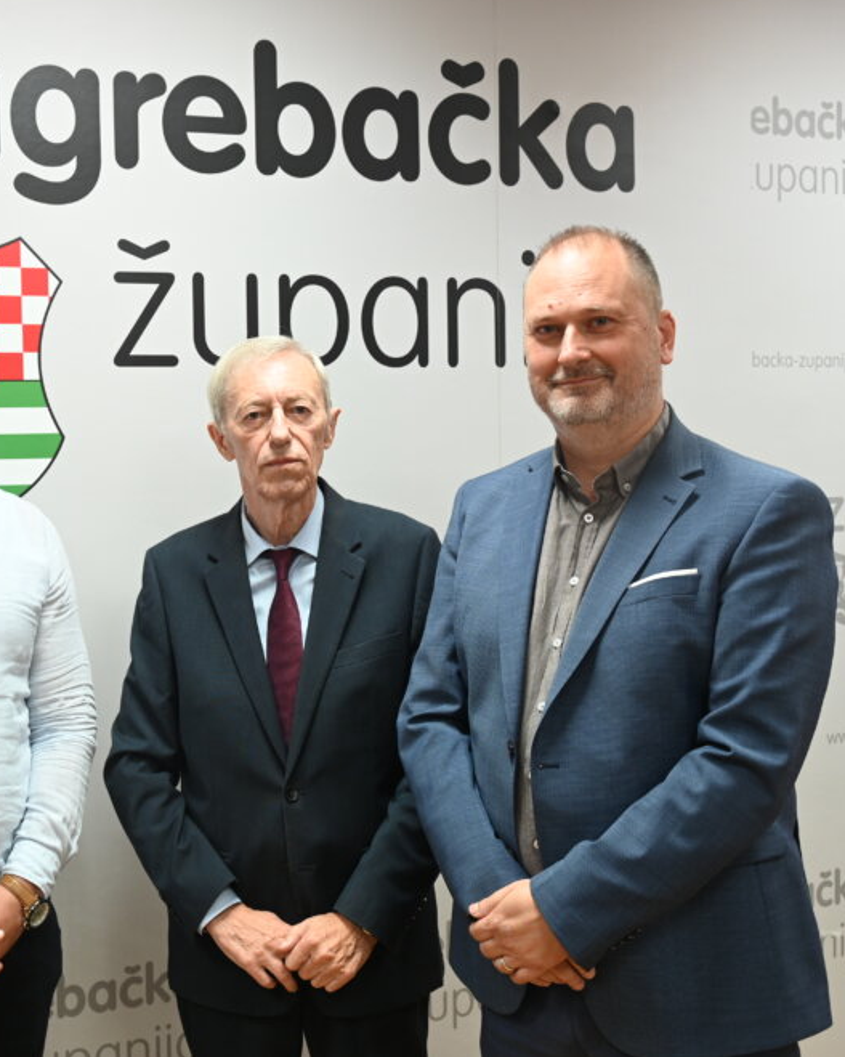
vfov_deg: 36.7
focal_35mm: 51
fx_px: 1595
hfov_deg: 29.2
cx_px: 210
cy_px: 535
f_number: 4.8
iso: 800
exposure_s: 1/40
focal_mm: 35
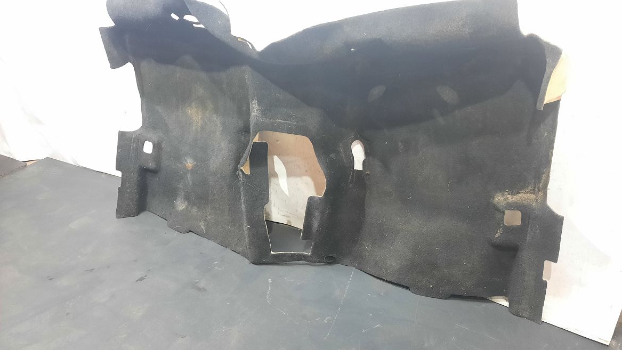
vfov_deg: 41.4
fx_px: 462
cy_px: 197
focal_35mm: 28
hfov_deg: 67.9
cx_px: 319
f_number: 2
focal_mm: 4.6
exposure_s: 1/25
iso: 400
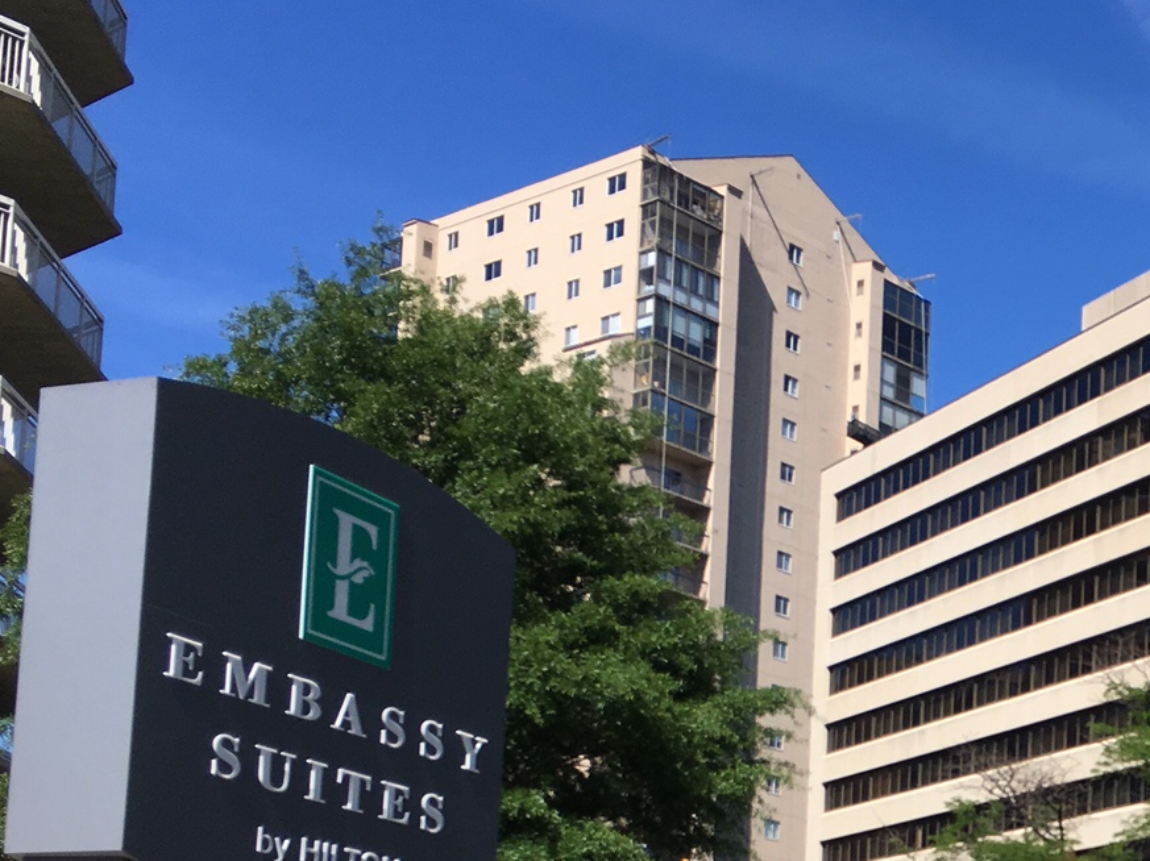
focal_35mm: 67
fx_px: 2225
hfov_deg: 27.6
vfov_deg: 20.9
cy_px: 948
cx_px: 1107
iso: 25
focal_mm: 4.15
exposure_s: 1/1637
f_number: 2.2
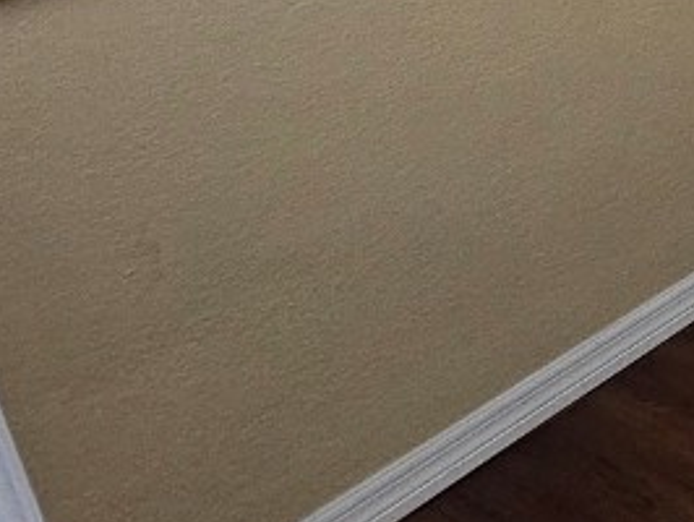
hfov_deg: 23.3
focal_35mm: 50
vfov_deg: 25.2
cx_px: 1200
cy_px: -154
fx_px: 1003
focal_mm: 2.2
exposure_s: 1/30
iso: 500
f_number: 2.2
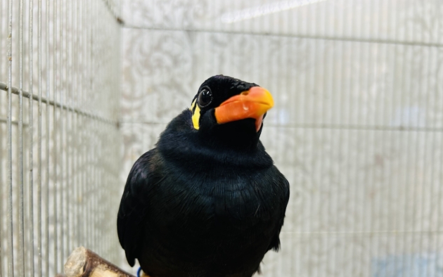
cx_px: 224
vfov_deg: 44.3
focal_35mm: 28
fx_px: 338
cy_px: 167
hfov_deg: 66.5
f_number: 1.5
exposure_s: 1/50
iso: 80
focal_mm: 5.7
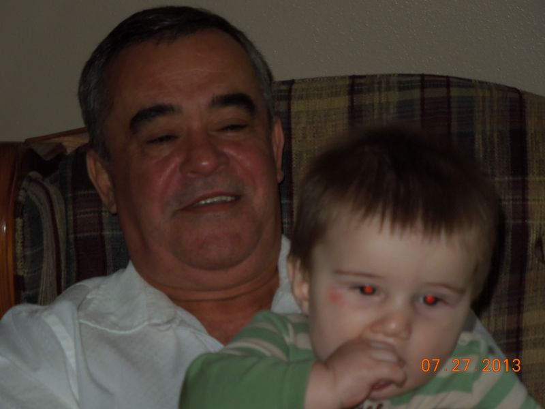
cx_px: 272
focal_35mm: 151
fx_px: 2377
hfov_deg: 13.1
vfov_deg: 9.8
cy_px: 204
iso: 200
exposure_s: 1/60
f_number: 4.9
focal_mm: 27.2
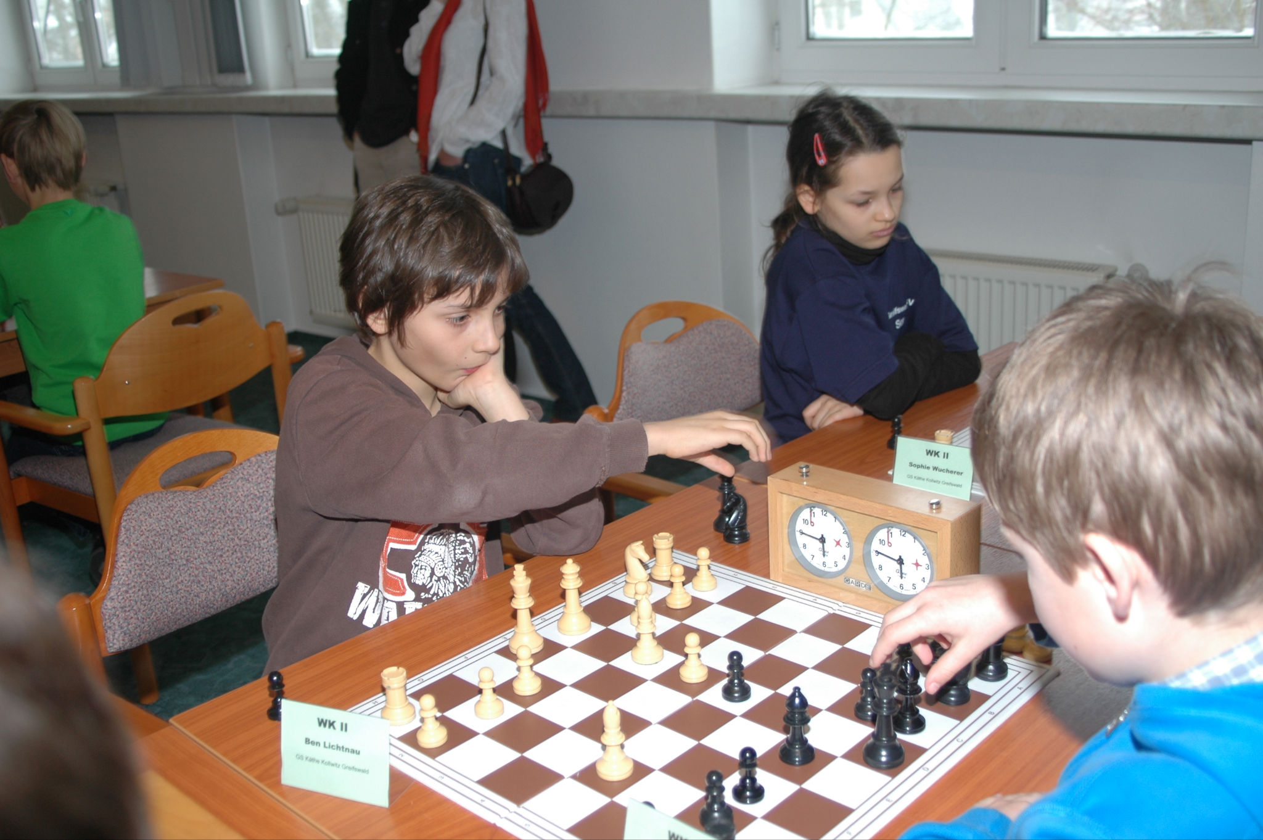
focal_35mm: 38
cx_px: 632
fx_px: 1315
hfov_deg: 51.3
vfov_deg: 35.4
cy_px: 420
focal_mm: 25
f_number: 4
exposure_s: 1/60
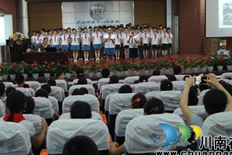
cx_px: 113
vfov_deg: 27.4
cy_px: 56
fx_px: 316
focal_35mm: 49
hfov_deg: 40.3
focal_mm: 22
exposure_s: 1/13
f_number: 4
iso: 400
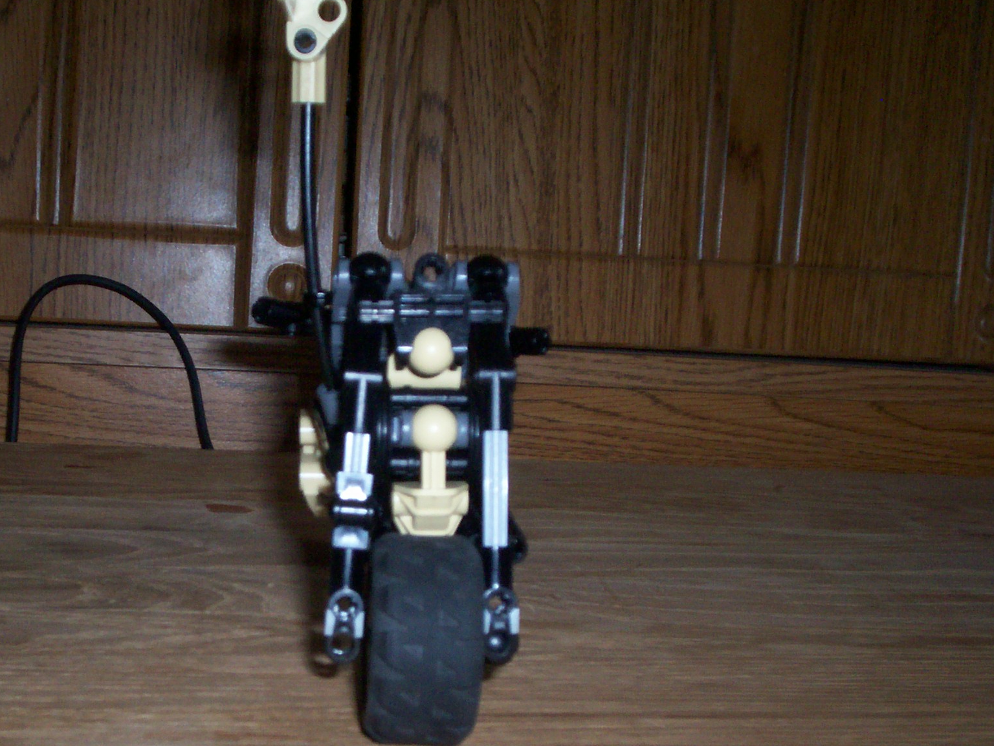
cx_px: 329
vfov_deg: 26.9
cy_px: 488
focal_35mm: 54
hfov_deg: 35.2
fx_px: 1551
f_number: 4.5
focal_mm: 5.9
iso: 140
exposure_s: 1/64
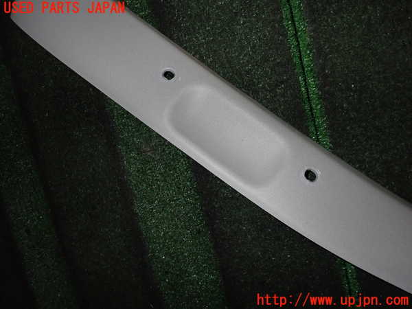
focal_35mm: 25
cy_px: 154
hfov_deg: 69.4
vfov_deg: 54.9
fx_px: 298
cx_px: 206
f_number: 8
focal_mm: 4.5
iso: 400
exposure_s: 1/100
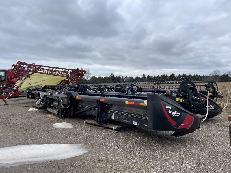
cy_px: 86
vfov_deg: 53.1
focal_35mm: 26
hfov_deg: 67.3
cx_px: 116
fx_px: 174
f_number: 1.6
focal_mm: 4.2
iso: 32
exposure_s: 1/888
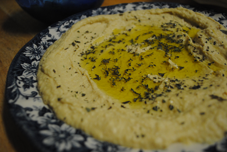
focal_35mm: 30
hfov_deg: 61.9
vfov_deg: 43.7
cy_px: 76
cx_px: 114
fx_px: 189
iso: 800
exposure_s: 1/50
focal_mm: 20
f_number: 3.8
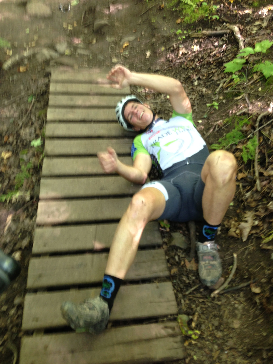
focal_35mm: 33
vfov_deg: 55.4
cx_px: 136
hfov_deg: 42.9
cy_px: 182
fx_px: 347
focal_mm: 4.13
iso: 80
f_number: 2.4
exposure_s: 1/20
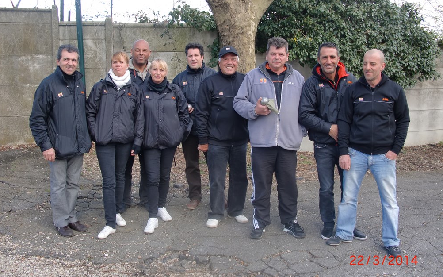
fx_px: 471
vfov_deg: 32.7
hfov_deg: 50.4
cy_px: 125
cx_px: 221
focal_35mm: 39
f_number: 2.8
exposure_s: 1/200
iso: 64
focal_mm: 6.3
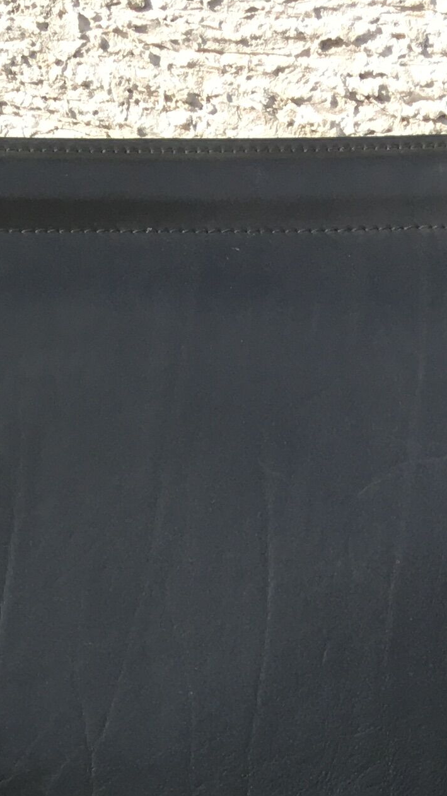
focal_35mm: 101
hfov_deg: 12.0
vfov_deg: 18.5
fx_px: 2129
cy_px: 1223
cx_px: 336
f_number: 2.2
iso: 25
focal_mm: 4.15
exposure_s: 1/916
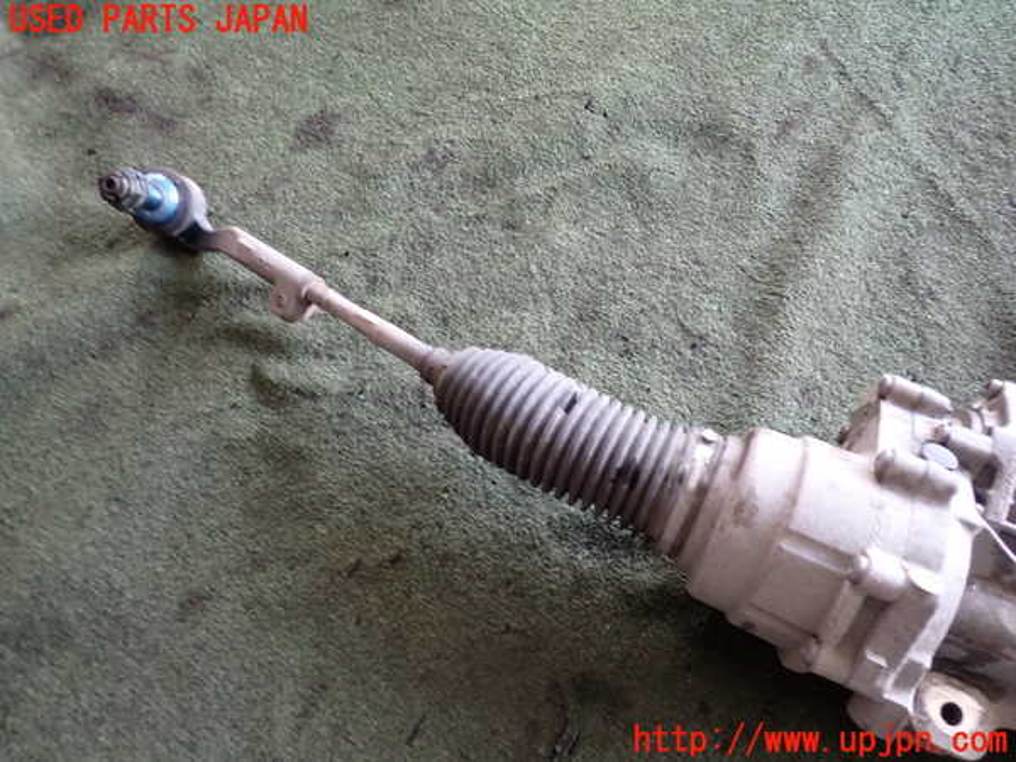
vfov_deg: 54.9
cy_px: 381
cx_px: 508
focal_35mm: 25
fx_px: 734
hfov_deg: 69.4
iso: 200
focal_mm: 4.5
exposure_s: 1/30
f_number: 2
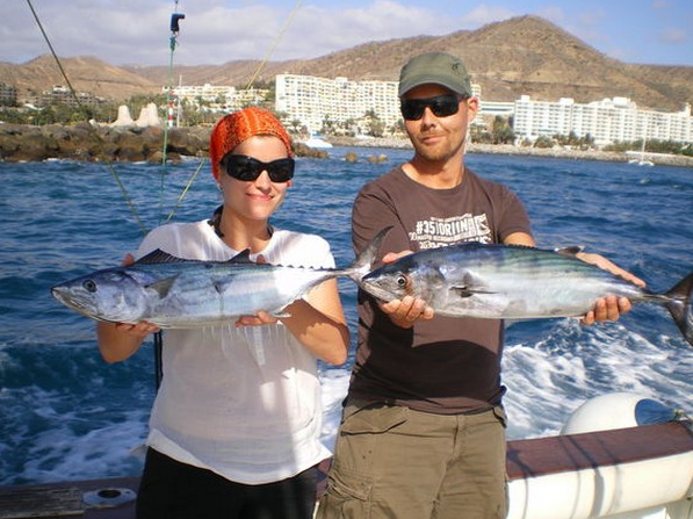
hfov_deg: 49.0
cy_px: 272
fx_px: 760
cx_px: 348
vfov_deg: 37.7
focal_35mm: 38
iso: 50
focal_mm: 6.3
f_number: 4.6
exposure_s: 1/400
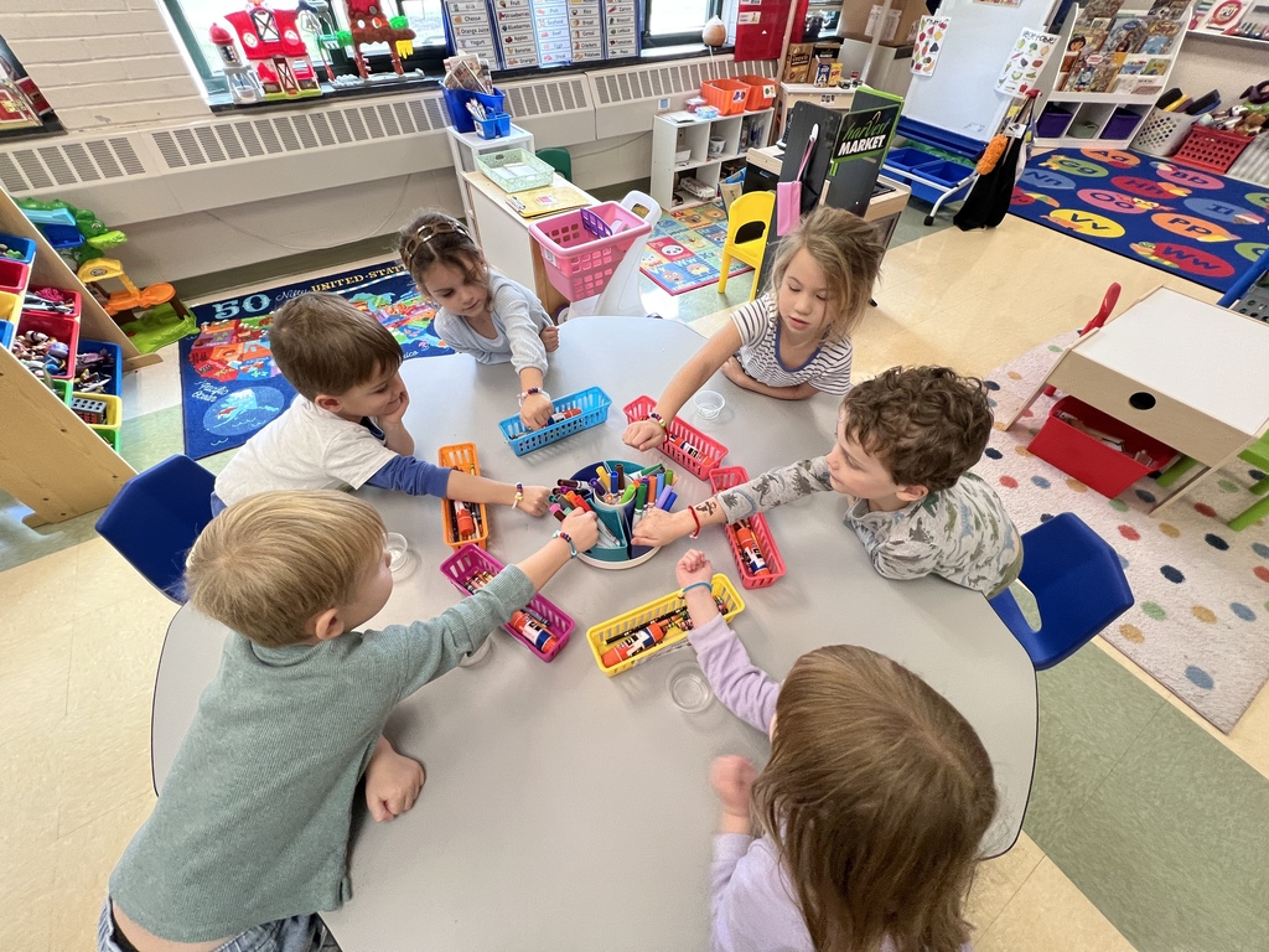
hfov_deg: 106.2
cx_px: 634
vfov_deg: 89.9
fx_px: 477
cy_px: 476
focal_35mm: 13
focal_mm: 1.57
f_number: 1.8
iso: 200
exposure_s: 1/60
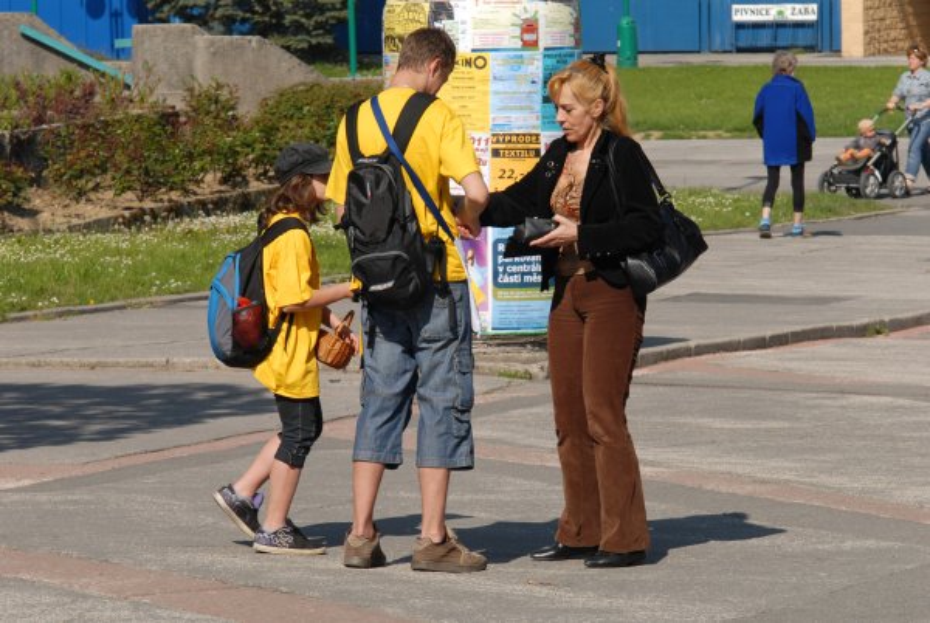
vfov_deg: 6.3
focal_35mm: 218
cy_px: 312
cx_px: 465
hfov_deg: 9.4
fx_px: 5627
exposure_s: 1/125
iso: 100
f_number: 14
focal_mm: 145
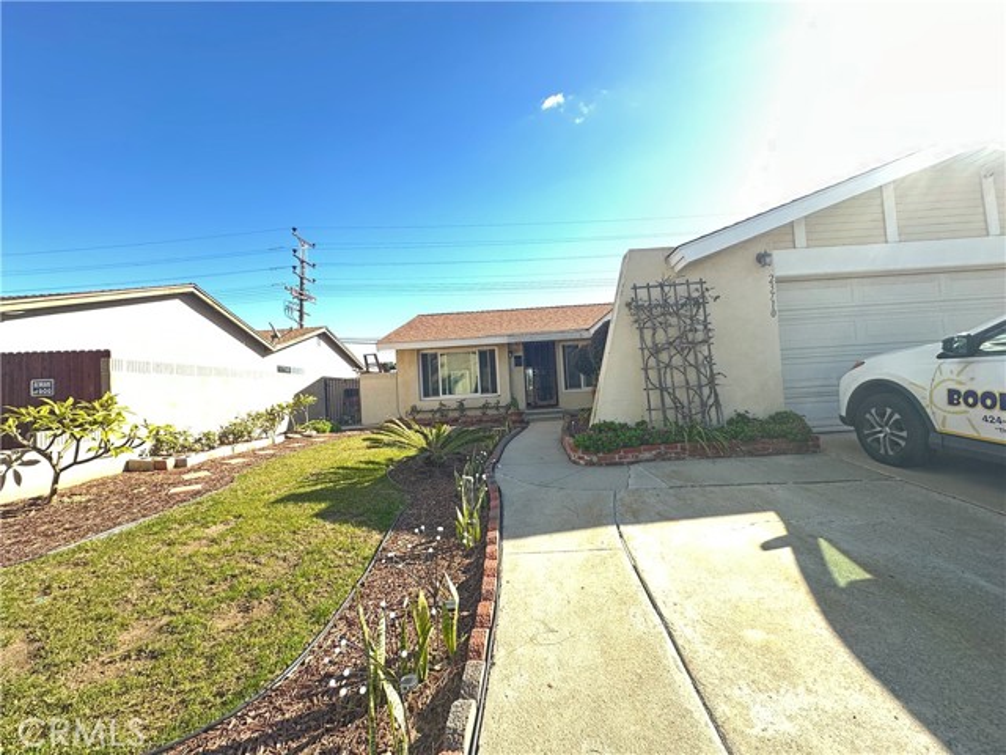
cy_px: 378
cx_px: 503
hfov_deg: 102.1
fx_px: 407
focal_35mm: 14
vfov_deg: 85.7
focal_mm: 2.22
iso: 40
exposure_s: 1/121
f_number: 2.2
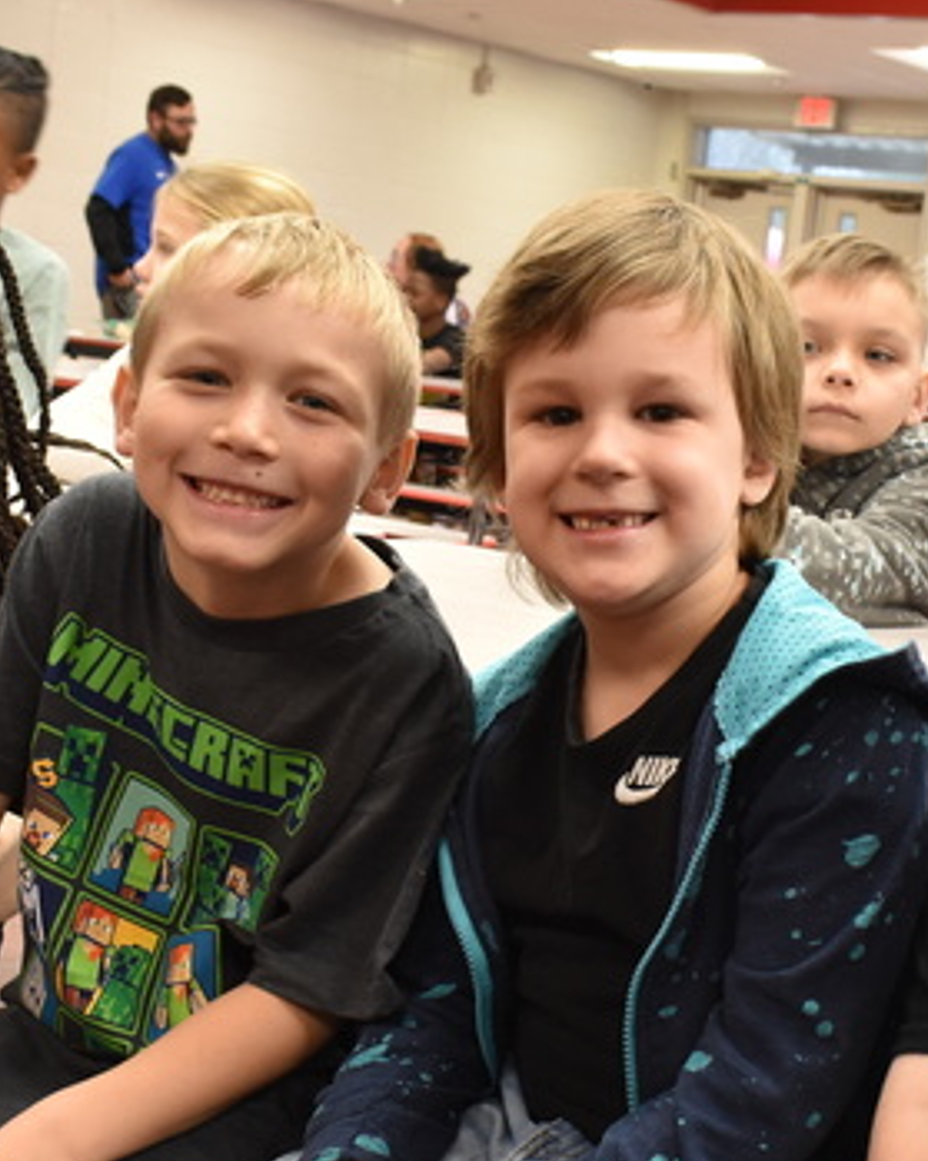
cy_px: 768
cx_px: 602
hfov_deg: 21.5
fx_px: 2439
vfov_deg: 26.6
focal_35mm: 71
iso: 1100
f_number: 7.1
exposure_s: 1/30
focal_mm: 22
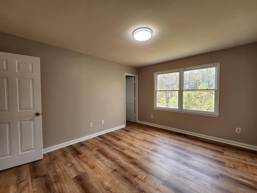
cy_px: 96
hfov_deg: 106.2
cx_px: 128
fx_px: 97
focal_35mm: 13
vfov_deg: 89.9
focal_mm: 2.2
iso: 80
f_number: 2.2
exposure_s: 1/60
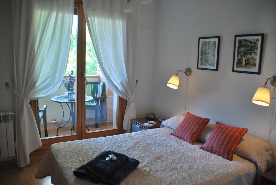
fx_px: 207
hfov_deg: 67.3
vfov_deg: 48.0
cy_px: 92
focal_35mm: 27
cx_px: 138
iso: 200
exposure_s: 1/30
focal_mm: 18
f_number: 3.5
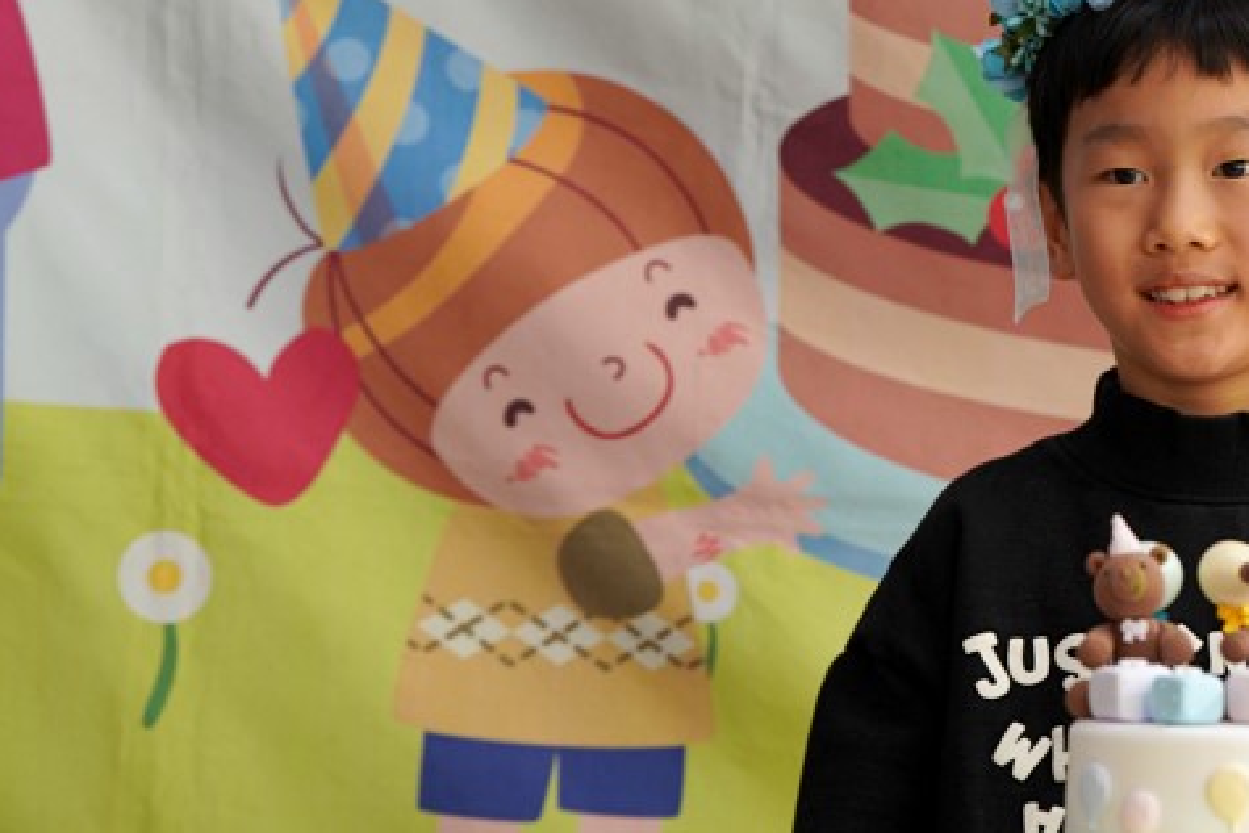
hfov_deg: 10.4
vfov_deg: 7.0
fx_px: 6836
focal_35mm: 197
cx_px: 1178
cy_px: 134
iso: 250
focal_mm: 104
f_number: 4
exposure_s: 1/160
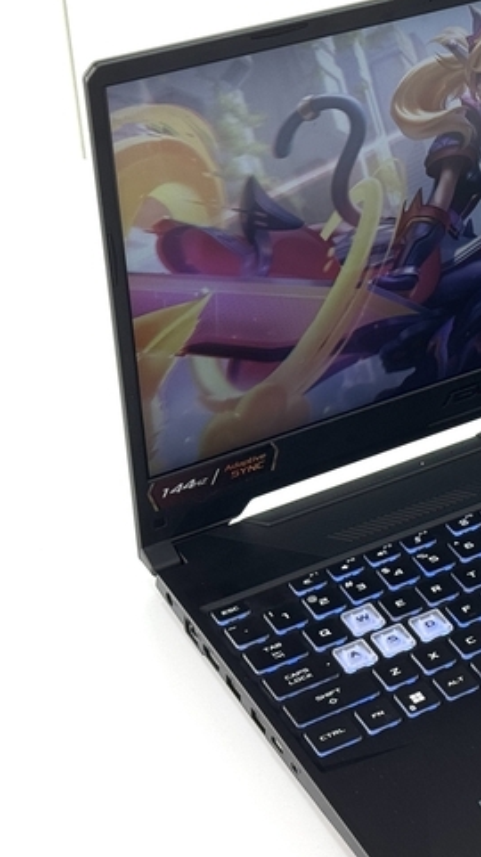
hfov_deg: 13.5
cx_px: 575
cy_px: 419
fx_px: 1976
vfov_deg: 24.5
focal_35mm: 87
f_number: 1.78
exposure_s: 1/161
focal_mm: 6.76
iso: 64
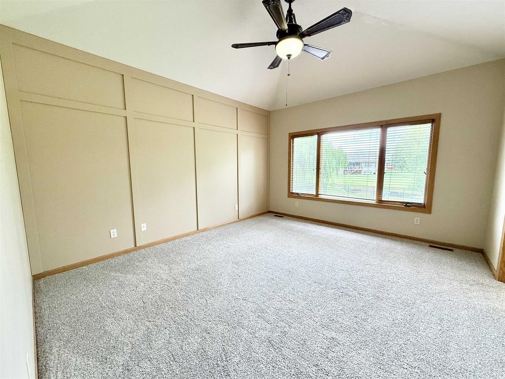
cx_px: 252
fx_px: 204
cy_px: 190
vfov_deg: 85.7
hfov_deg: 102.1
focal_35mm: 14
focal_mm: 2.22
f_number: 2.2
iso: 160
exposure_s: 1/120
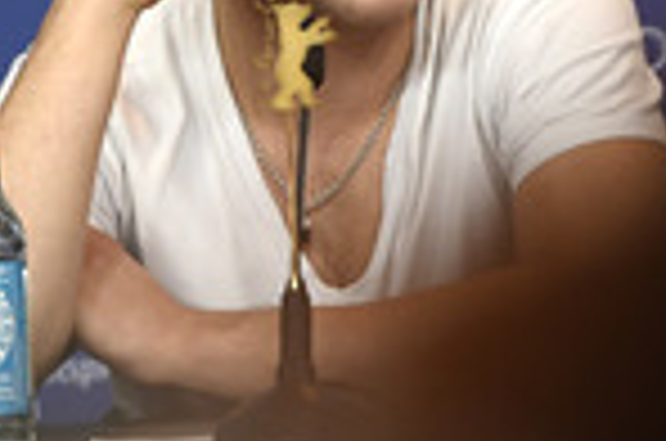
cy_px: -18
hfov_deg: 3.4
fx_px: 11261
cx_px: 371
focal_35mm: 610
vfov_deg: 2.2
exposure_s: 1/250
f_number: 3.5
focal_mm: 200
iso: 1000
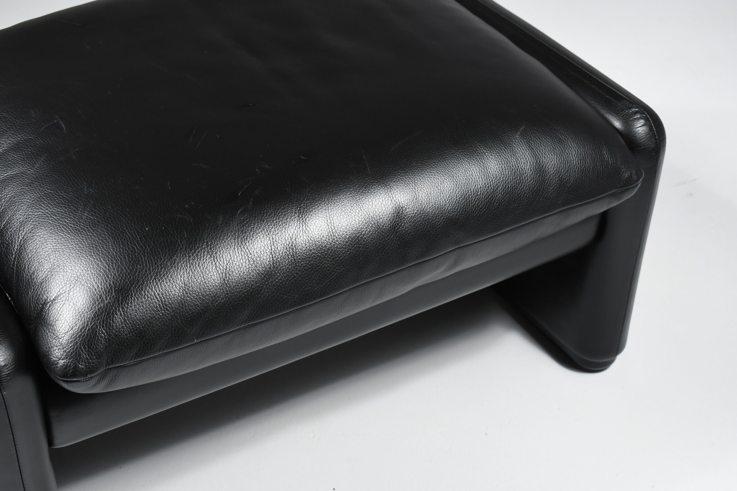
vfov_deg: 22.6
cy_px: 246
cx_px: 368
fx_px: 1228
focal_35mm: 60
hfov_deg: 33.4
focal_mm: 40
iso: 640
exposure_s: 1/60
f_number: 6.3
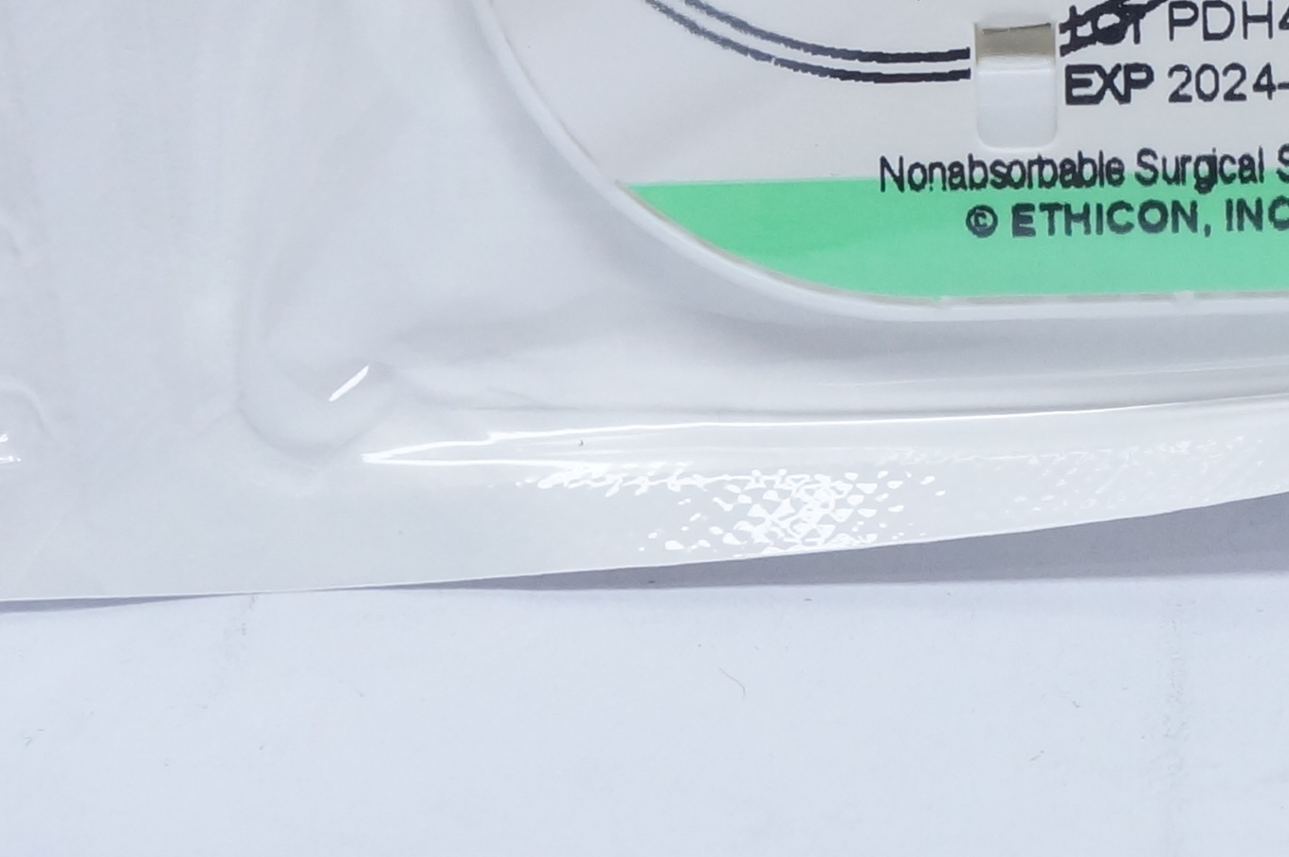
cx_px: 1415
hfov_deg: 11.3
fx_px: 6396
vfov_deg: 7.6
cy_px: -191
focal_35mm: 179
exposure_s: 1/60
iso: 800
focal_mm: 33
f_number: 7.1
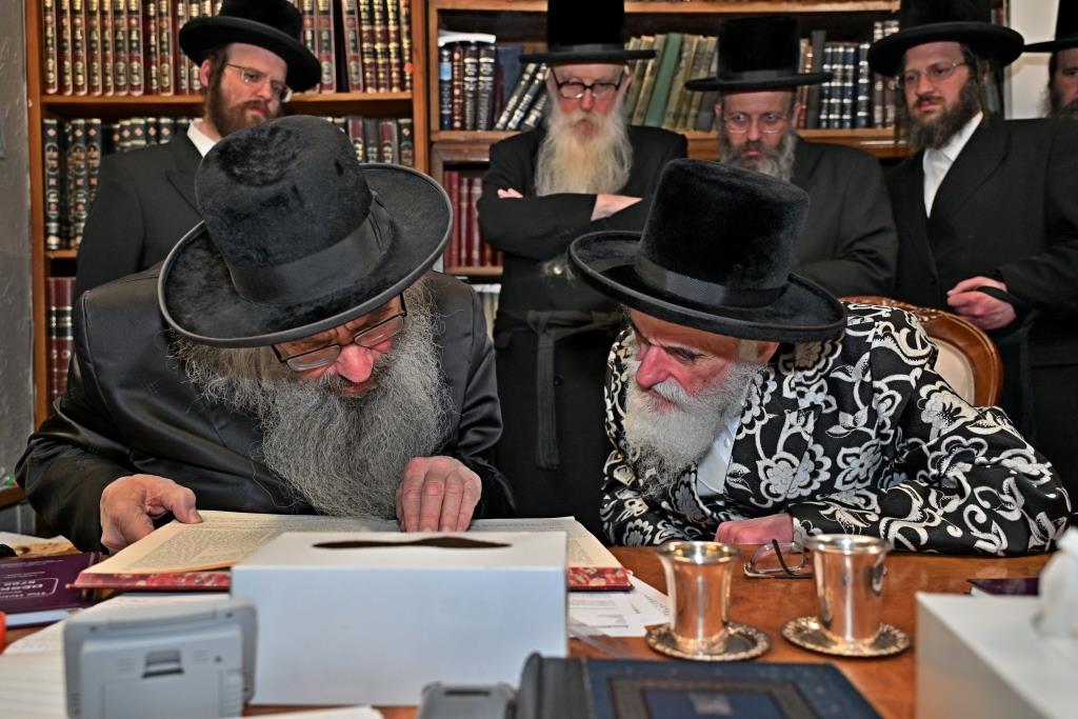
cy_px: 360
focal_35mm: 30
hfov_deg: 61.1
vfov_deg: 43.0
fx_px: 913
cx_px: 539
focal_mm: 30.5
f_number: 4
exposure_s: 1/160
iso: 800
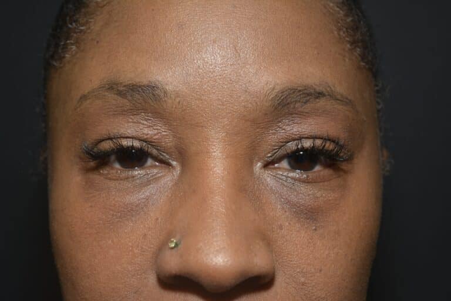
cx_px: 226
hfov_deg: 33.4
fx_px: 752
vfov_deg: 22.6
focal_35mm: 60
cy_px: 150
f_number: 8
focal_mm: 40
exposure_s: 1/125
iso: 200
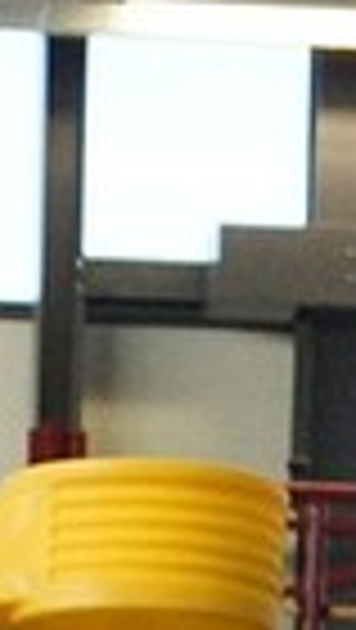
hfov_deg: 4.5
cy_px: 2160
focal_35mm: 253
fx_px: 4236
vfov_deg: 7.2
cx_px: 1291
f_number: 4
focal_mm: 22
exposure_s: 1/320
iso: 800
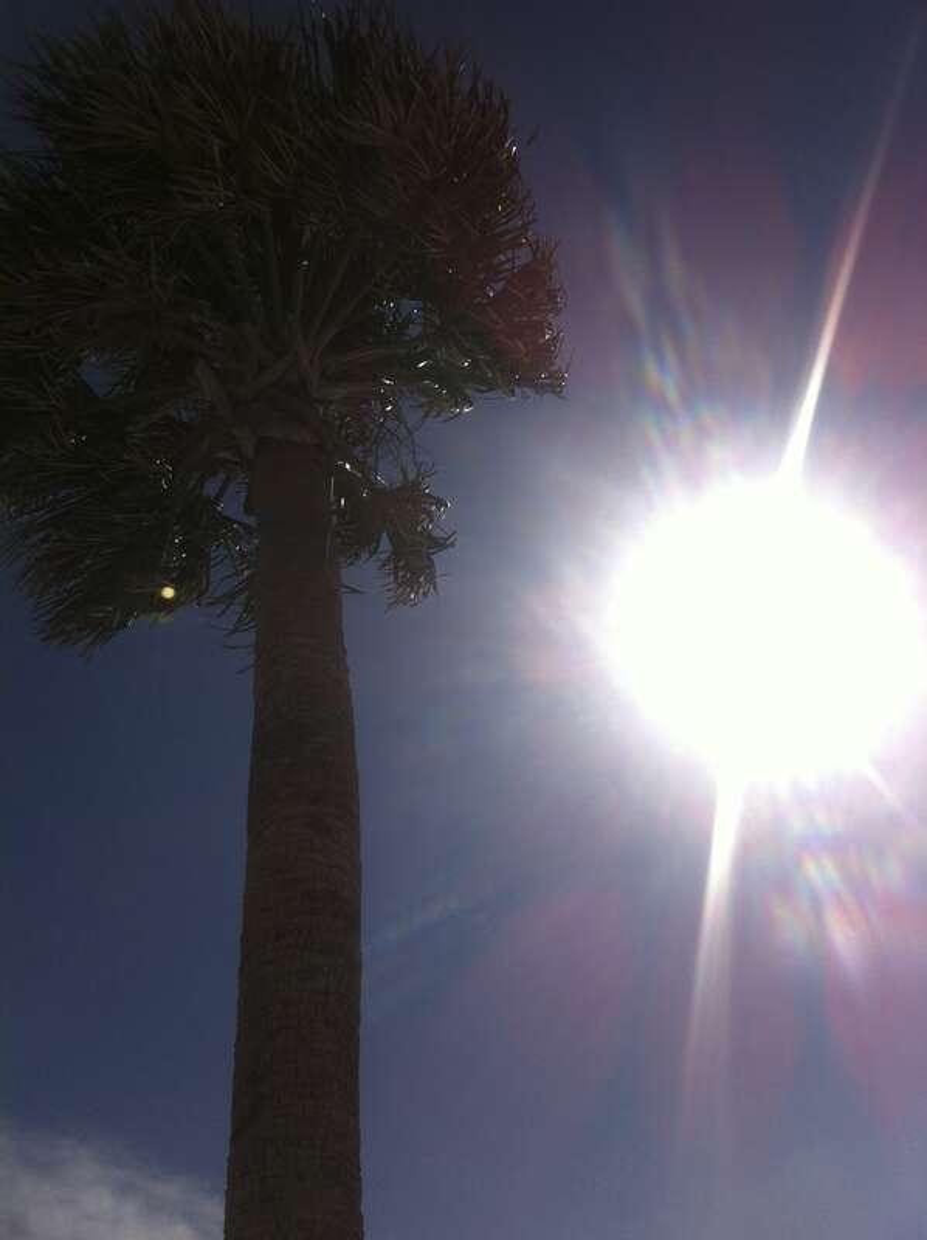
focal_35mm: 35
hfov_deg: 40.6
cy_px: 620
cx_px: 464
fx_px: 1252
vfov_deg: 52.7
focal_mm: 3.85
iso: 80
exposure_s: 1/7541
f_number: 2.8
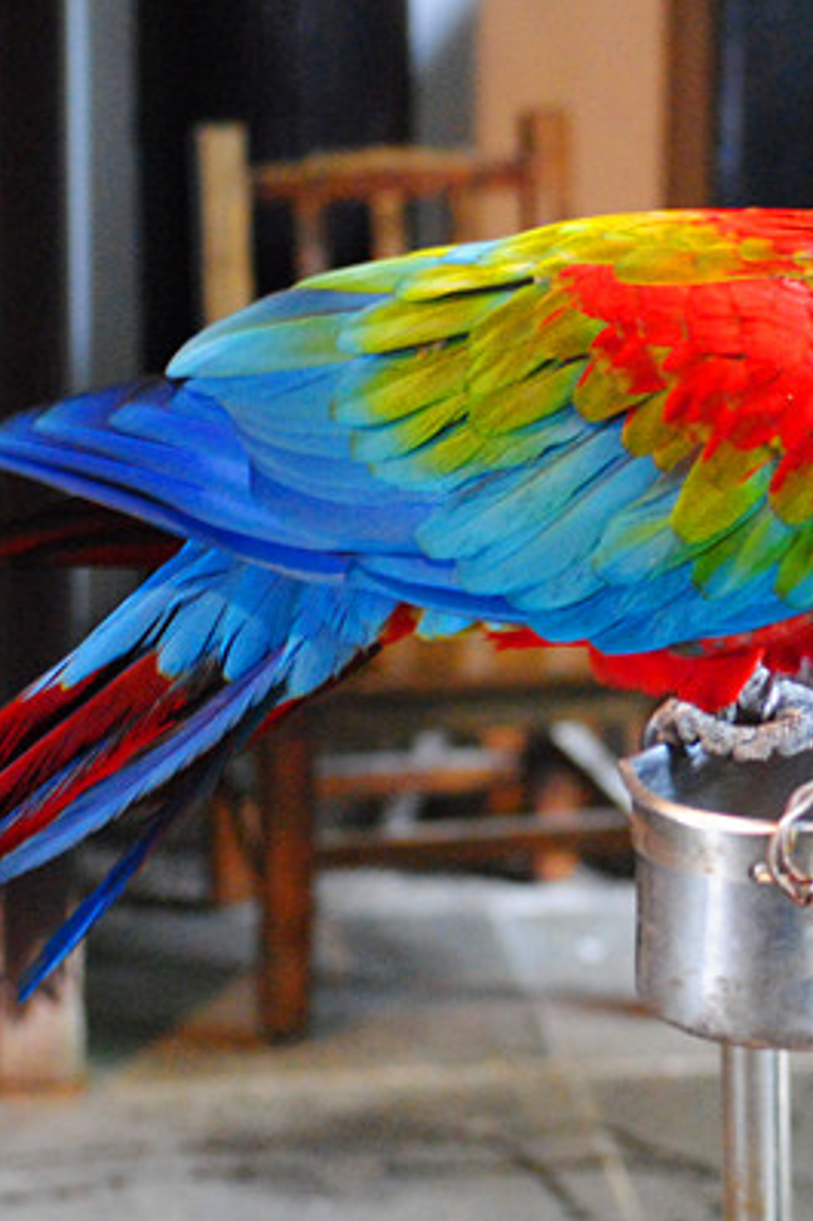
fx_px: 5628
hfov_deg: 8.2
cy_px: 594
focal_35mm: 166
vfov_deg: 12.4
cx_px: 703
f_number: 4
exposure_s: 1/20
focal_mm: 55
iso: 1600
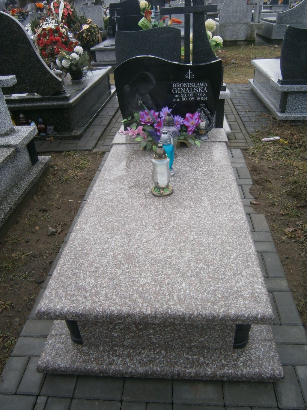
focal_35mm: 26
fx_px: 307
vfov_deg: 67.3
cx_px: 154
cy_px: 205
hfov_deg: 53.1
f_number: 2.8
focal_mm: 4.7
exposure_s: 1/200
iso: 80
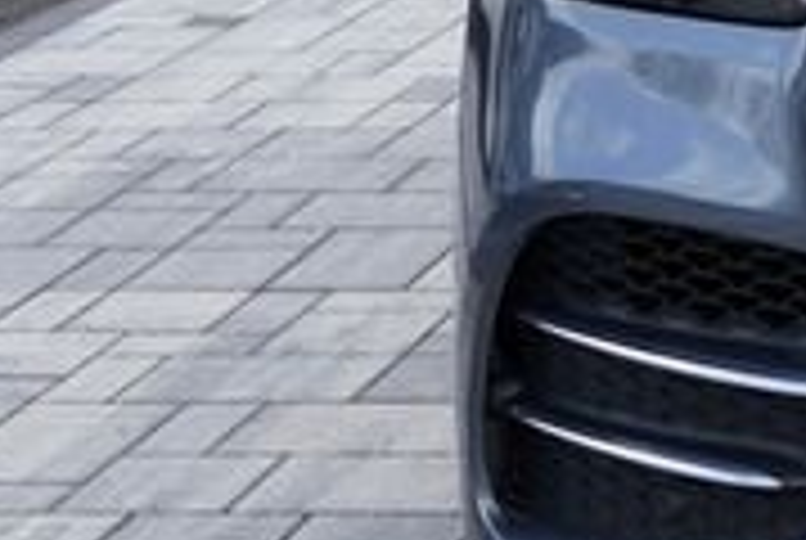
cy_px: -340
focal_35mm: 160
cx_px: 1635
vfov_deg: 8.4
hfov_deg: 11.5
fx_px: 3588
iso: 100
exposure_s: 1/160
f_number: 6.3
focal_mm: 28
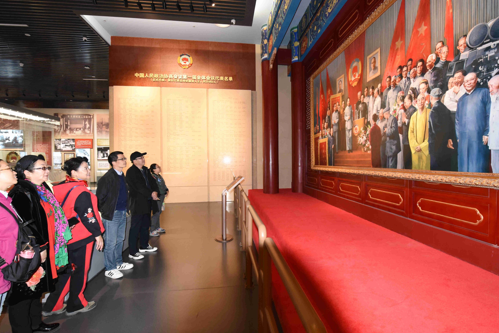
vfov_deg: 70.5
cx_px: 262
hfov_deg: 93.2
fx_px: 236
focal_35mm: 17
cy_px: 163
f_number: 6.3
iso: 3600
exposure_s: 1/60
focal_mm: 14
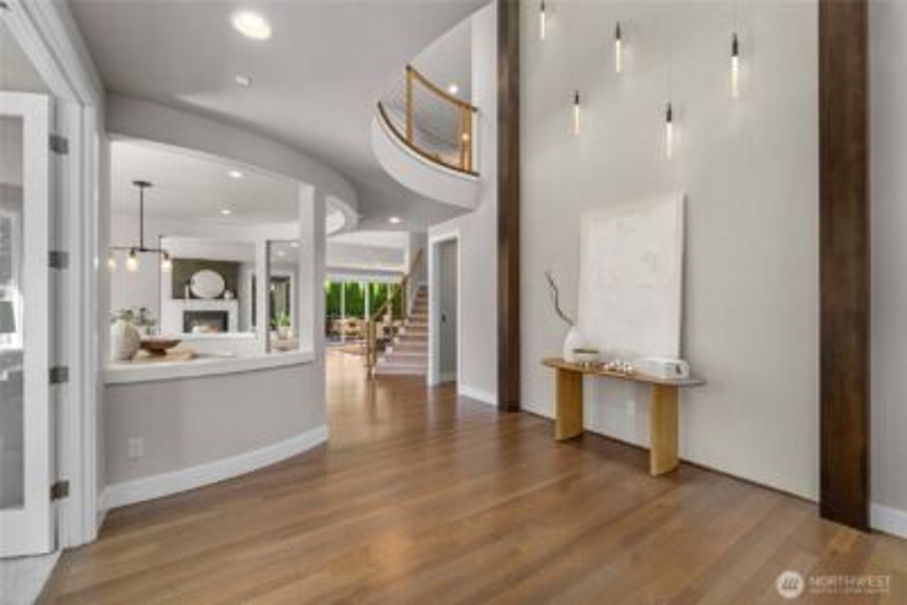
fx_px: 353
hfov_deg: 104.2
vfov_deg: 81.3
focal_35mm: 14
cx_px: 454
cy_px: 302
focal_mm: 14
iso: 1000
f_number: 6.7
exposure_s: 1/10
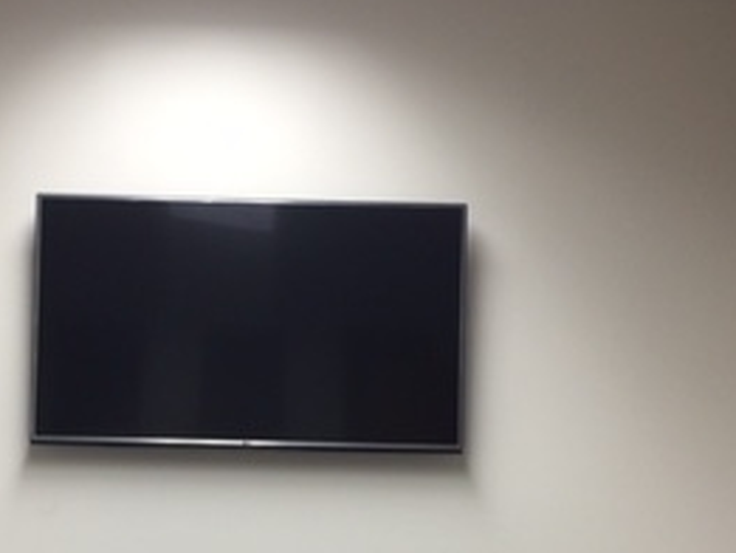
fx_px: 1510
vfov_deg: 20.4
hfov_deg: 27.3
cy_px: 488
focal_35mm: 71
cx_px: 257
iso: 40
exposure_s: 1/30
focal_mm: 4.15
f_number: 2.2
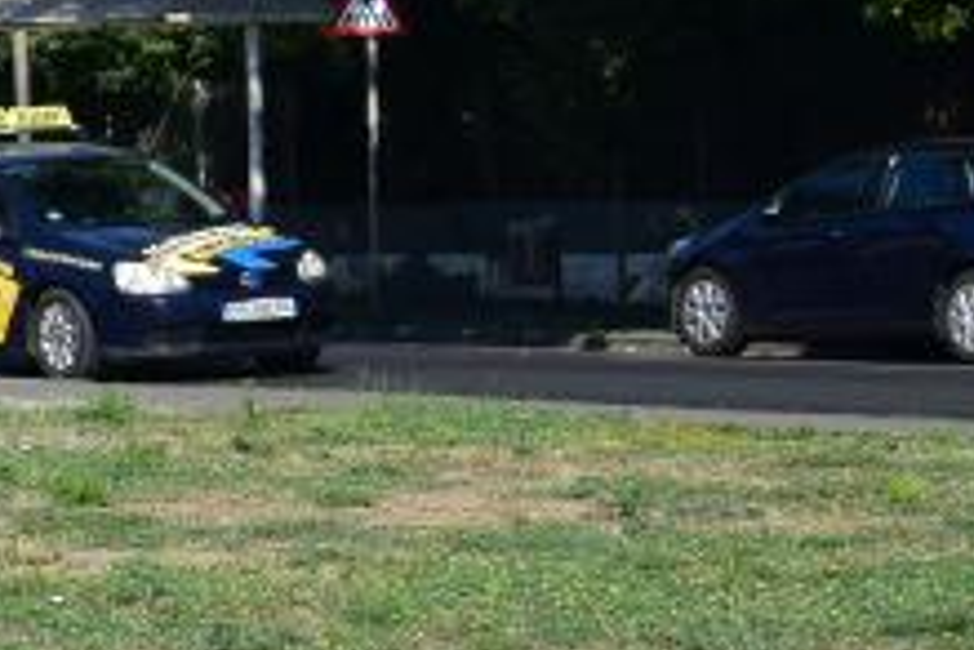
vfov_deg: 4.4
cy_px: -599
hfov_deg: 6.2
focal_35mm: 312
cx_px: -1557
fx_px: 8440
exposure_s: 1/1000
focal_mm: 35
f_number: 6.3
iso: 200
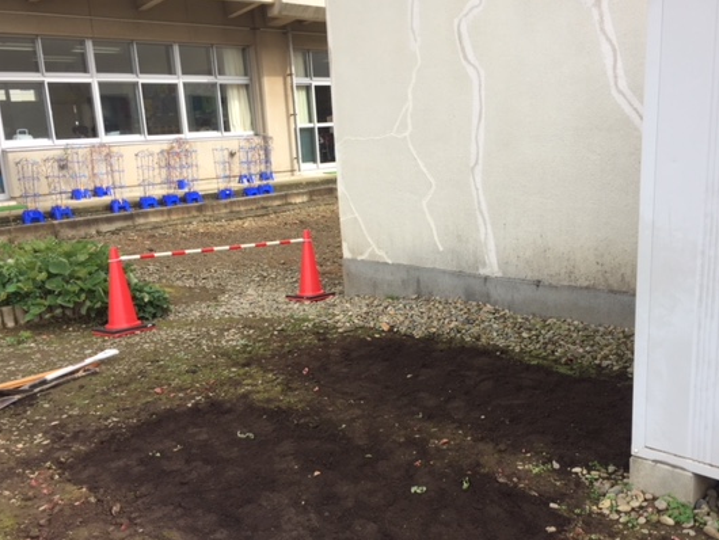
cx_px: 391
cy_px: 301
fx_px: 727
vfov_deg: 40.7
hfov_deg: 52.5
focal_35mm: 35
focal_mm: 4.15
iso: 32
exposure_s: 1/542
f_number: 2.2
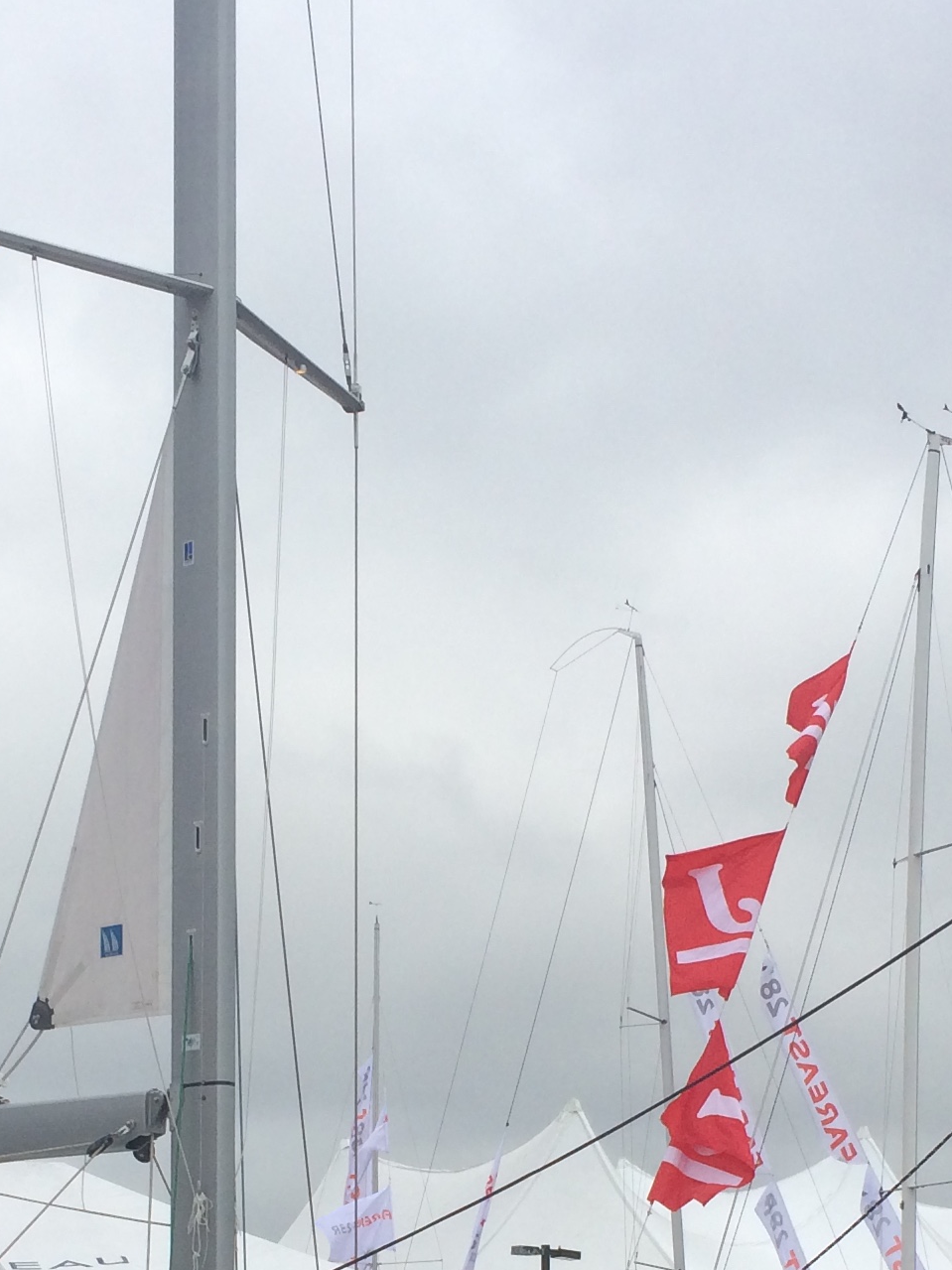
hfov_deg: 19.9
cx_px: 408
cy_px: 1174
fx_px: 2714
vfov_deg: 25.4
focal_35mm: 74
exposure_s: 1/1466
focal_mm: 4.15
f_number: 2.2
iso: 32
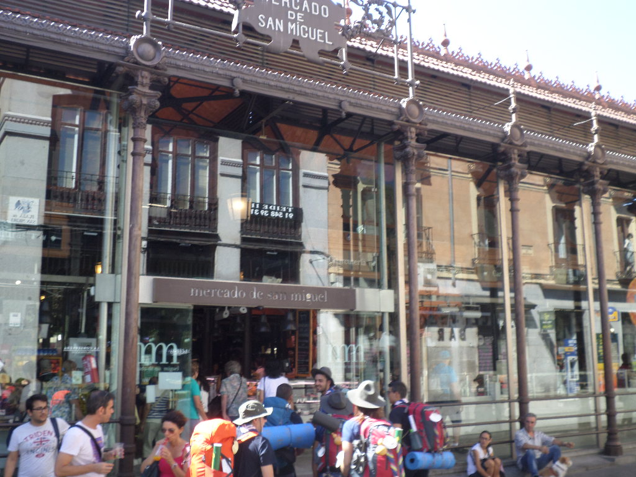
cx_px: 318
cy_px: 238
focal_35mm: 36
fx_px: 661
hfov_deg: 51.4
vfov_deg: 39.7
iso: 80
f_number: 3
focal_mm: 6.5
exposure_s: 1/125
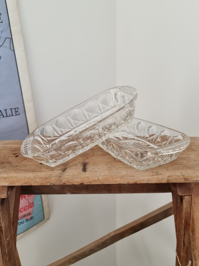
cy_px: 133
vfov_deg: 71.6
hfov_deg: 56.8
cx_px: 100
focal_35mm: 24
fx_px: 184
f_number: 1.8
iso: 160
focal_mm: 6.7
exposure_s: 1/100
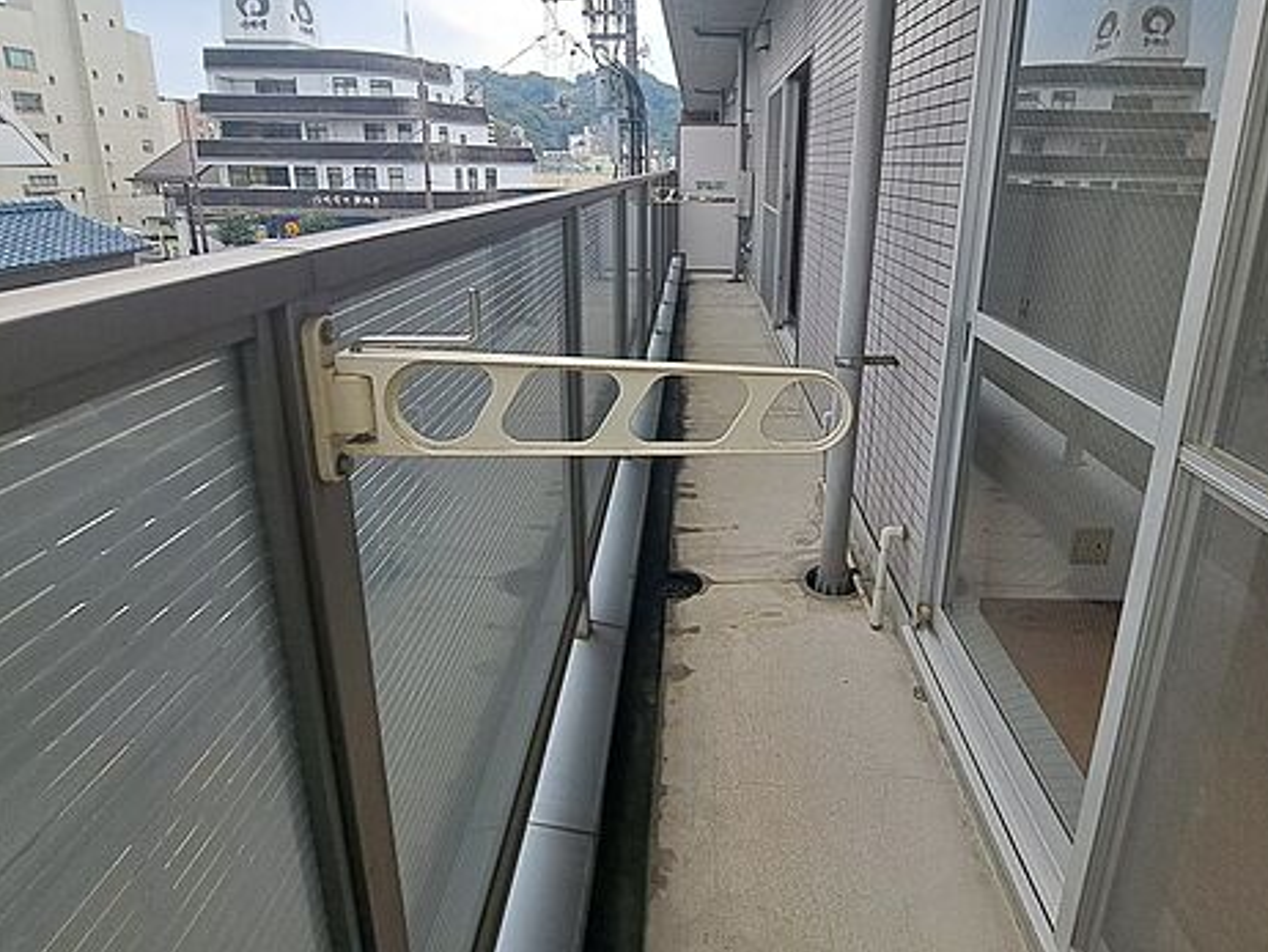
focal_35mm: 18
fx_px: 660
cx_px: 694
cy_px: 340
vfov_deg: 70.1
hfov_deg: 87.5
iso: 50
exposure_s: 1/333
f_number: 2.2
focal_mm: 1.74
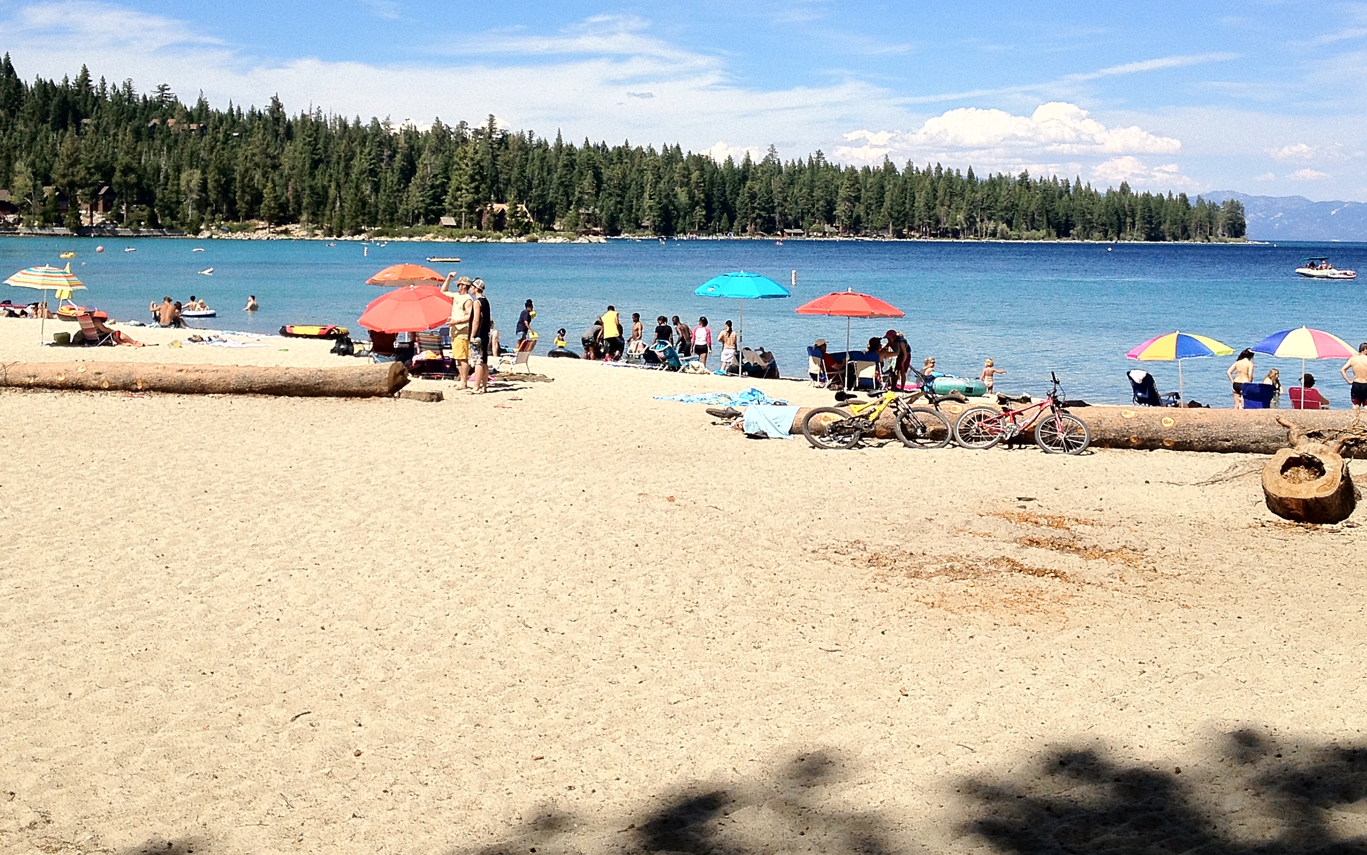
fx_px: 1900
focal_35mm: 51
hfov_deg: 39.6
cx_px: 663
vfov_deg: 25.1
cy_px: 234
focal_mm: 4.28
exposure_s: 1/2123
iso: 64
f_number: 2.4
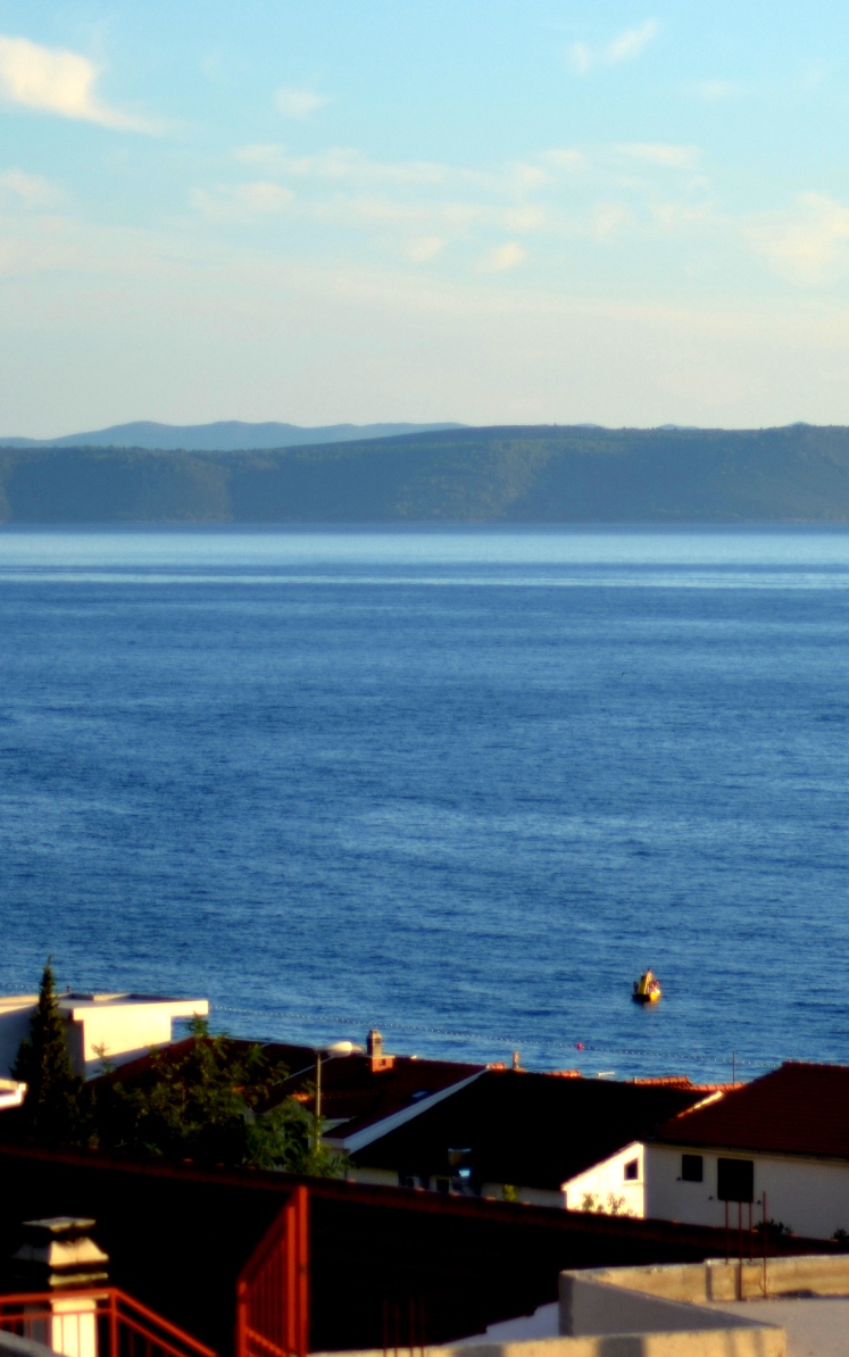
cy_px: 677
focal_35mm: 161
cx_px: 810
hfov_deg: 8.1
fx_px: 5956
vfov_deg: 13.0
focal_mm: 70
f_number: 4
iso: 100
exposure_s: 1/400
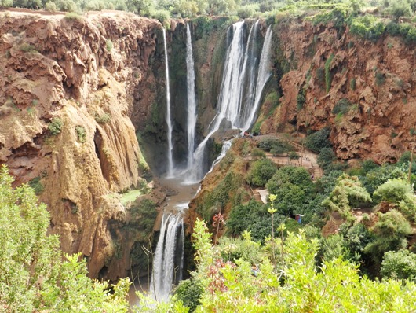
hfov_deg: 49.0
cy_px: 156
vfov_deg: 37.7
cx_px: 208
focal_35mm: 38
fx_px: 457
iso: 160
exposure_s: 1/320
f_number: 4
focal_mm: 6.7
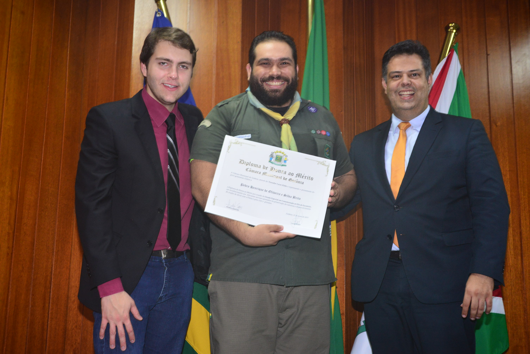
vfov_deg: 28.1
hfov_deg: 41.1
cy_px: 177
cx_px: 265
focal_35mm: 48
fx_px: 707
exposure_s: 1/60
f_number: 7.1
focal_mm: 48
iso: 2000
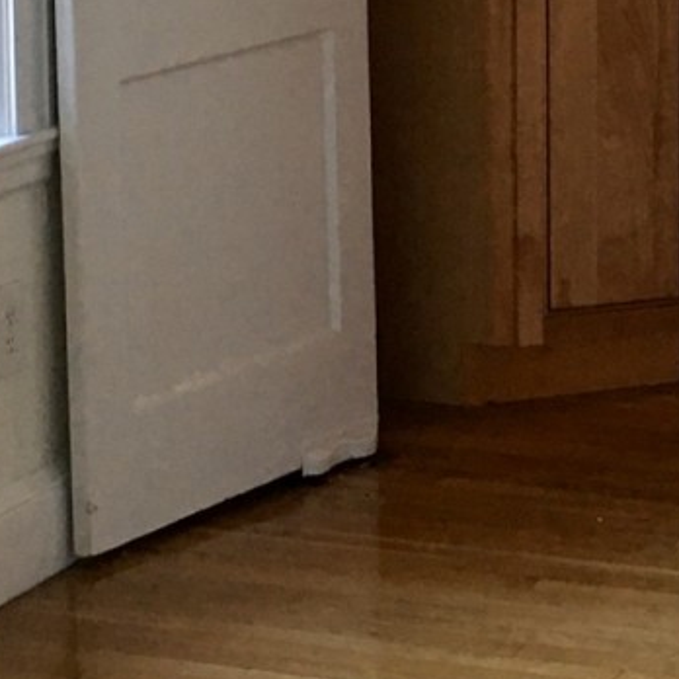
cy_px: 82
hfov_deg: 11.6
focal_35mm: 151
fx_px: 3351
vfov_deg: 11.5
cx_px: 441
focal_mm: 4.15
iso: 80
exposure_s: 1/30
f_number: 2.2
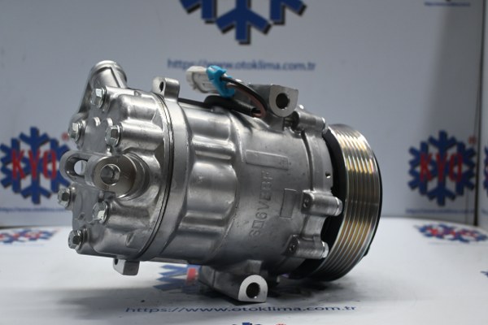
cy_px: 162
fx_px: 712
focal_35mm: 52
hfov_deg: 37.9
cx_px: 244
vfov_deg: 25.8
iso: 720
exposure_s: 1/60
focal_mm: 35
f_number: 5.3
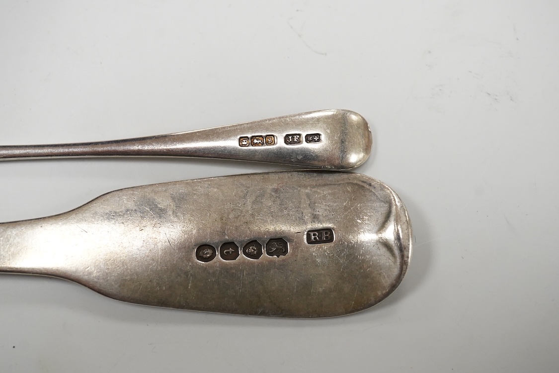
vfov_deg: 29.9
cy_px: 186
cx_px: 280
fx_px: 699
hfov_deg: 43.6
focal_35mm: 45
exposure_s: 1/200
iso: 2500
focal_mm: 30
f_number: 10
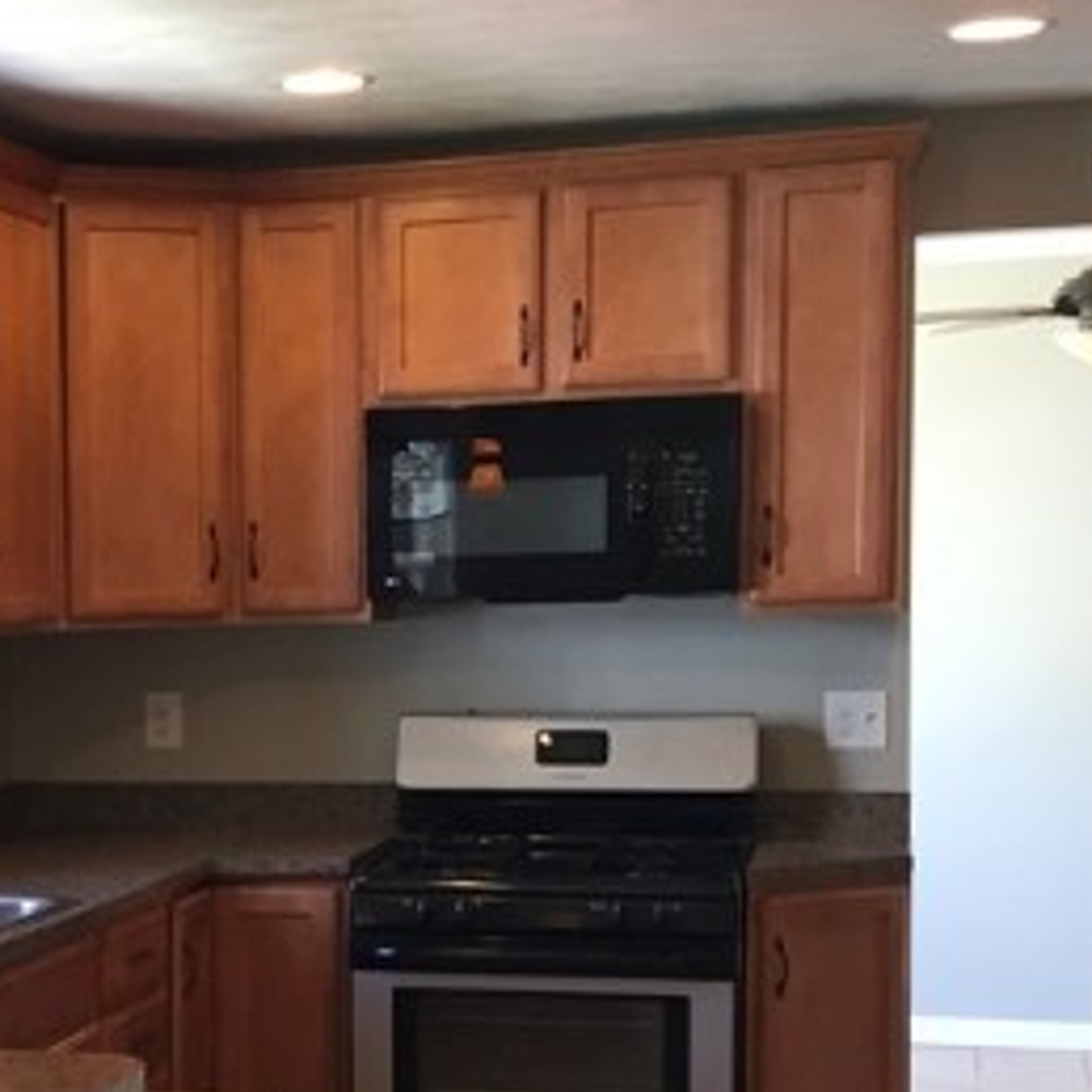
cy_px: 843
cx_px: 13
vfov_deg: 22.5
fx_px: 2712
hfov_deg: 22.0
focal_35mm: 76
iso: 80
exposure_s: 1/30
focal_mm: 4.15
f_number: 2.2
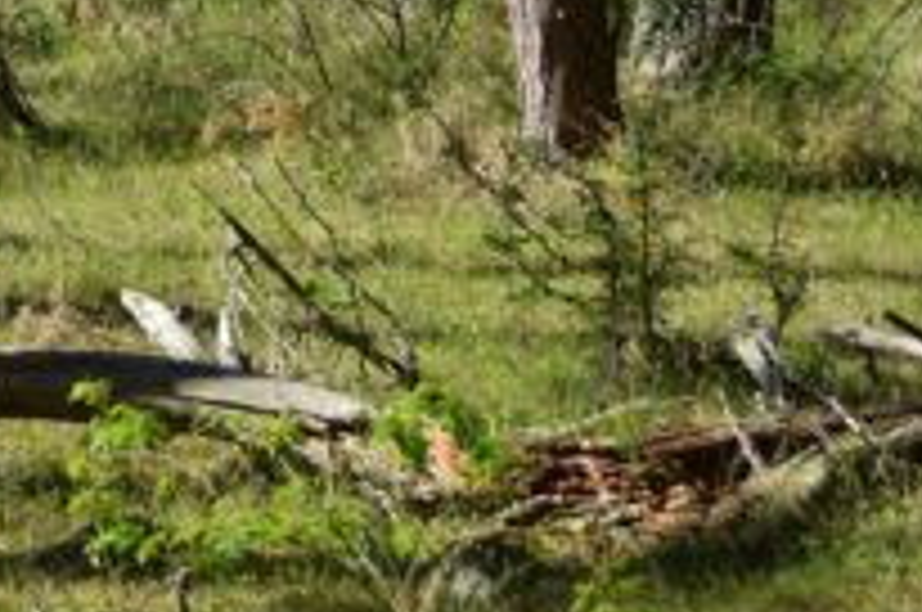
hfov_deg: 12.1
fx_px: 4321
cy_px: 7
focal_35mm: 169
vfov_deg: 8.1
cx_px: 13
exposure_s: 1/400
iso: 100
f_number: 5
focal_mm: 36
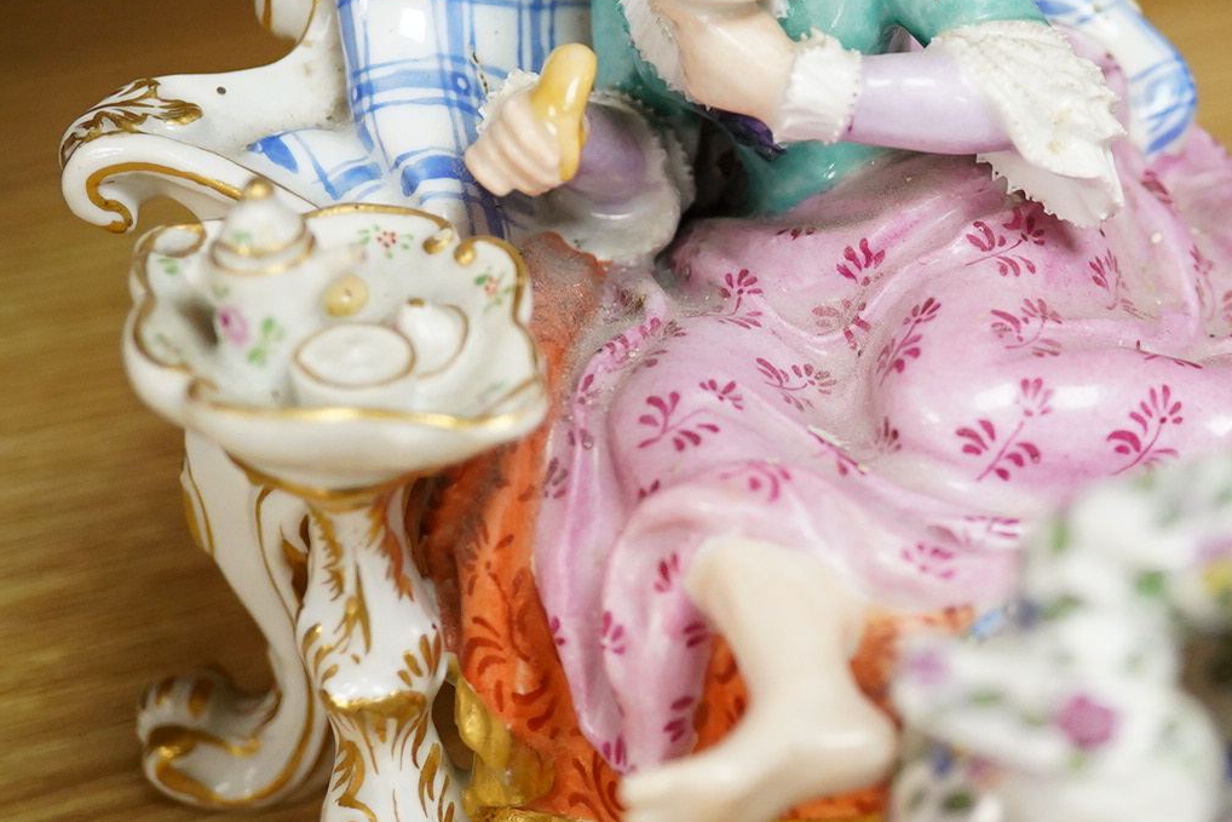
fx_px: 2978
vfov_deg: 15.6
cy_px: 180
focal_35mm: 87
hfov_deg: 23.0
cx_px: 990
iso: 2500
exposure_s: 1/400
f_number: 5.6
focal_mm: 30
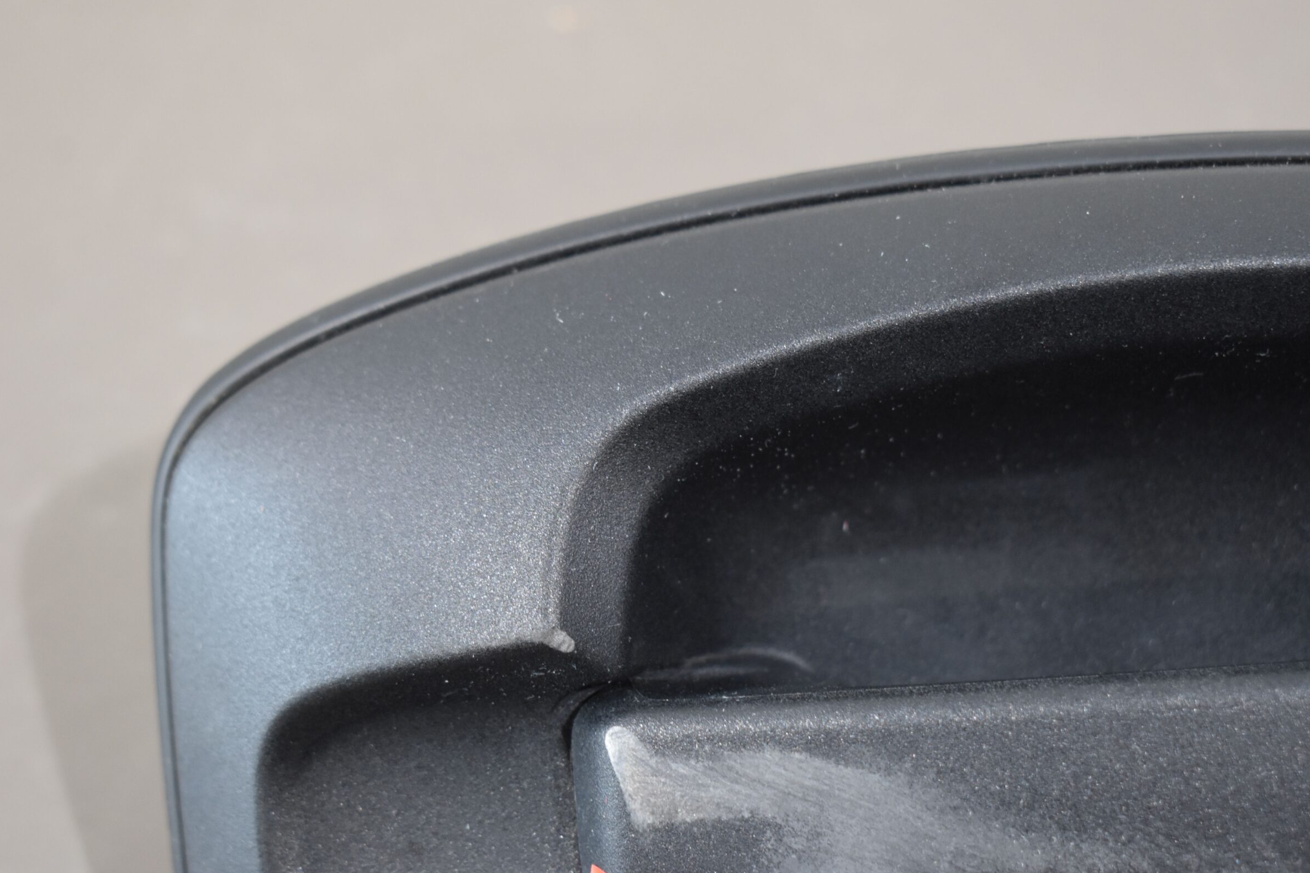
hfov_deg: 29.7
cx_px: 669
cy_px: 413
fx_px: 2474
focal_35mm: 68
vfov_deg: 20.0
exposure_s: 1/60
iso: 1100
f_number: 5
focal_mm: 42
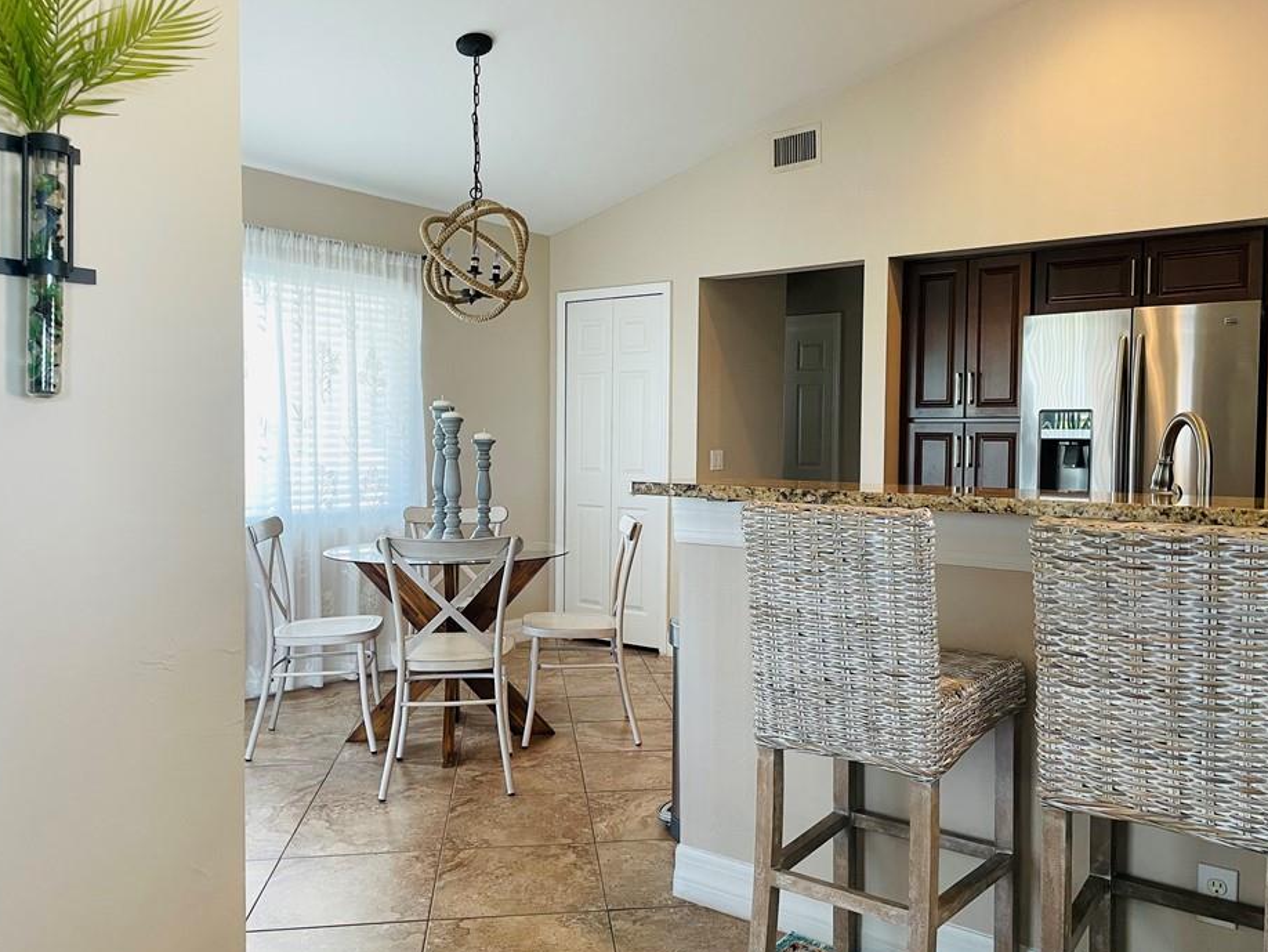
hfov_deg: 61.6
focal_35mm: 29
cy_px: 484
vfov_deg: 48.2
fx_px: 1063
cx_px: 666
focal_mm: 4.2
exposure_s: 1/60
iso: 160
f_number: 1.6
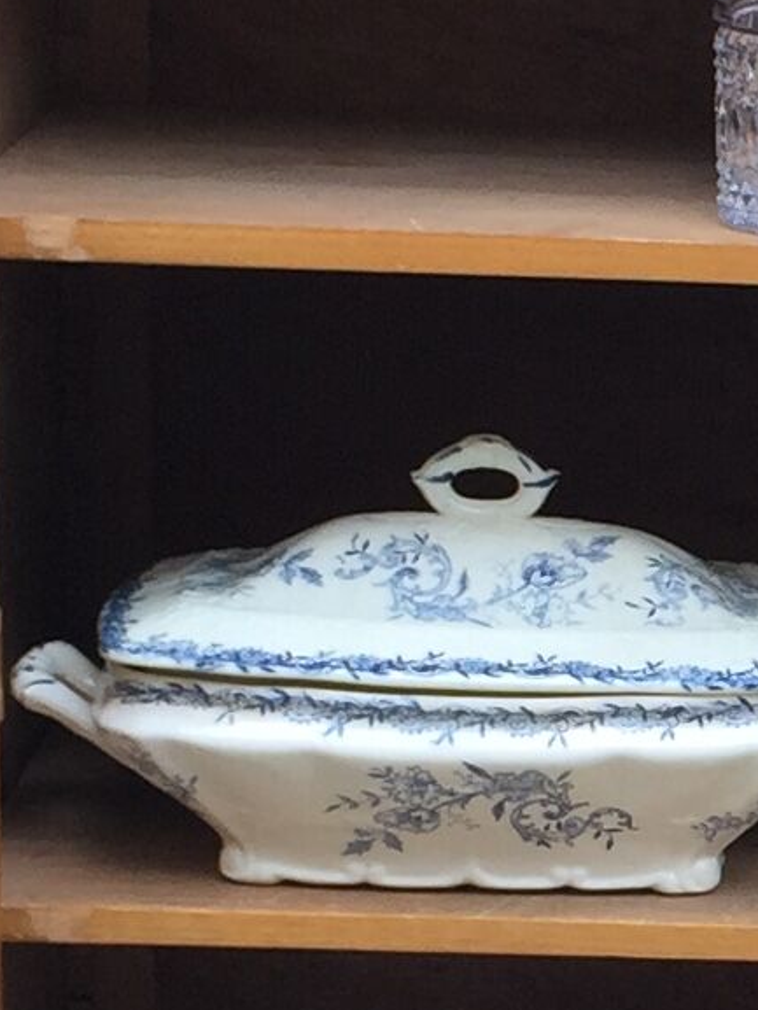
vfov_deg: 12.0
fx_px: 4786
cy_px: 700
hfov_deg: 8.8
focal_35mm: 164
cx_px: 1152
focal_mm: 4.15
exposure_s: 1/353
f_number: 2.2
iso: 32
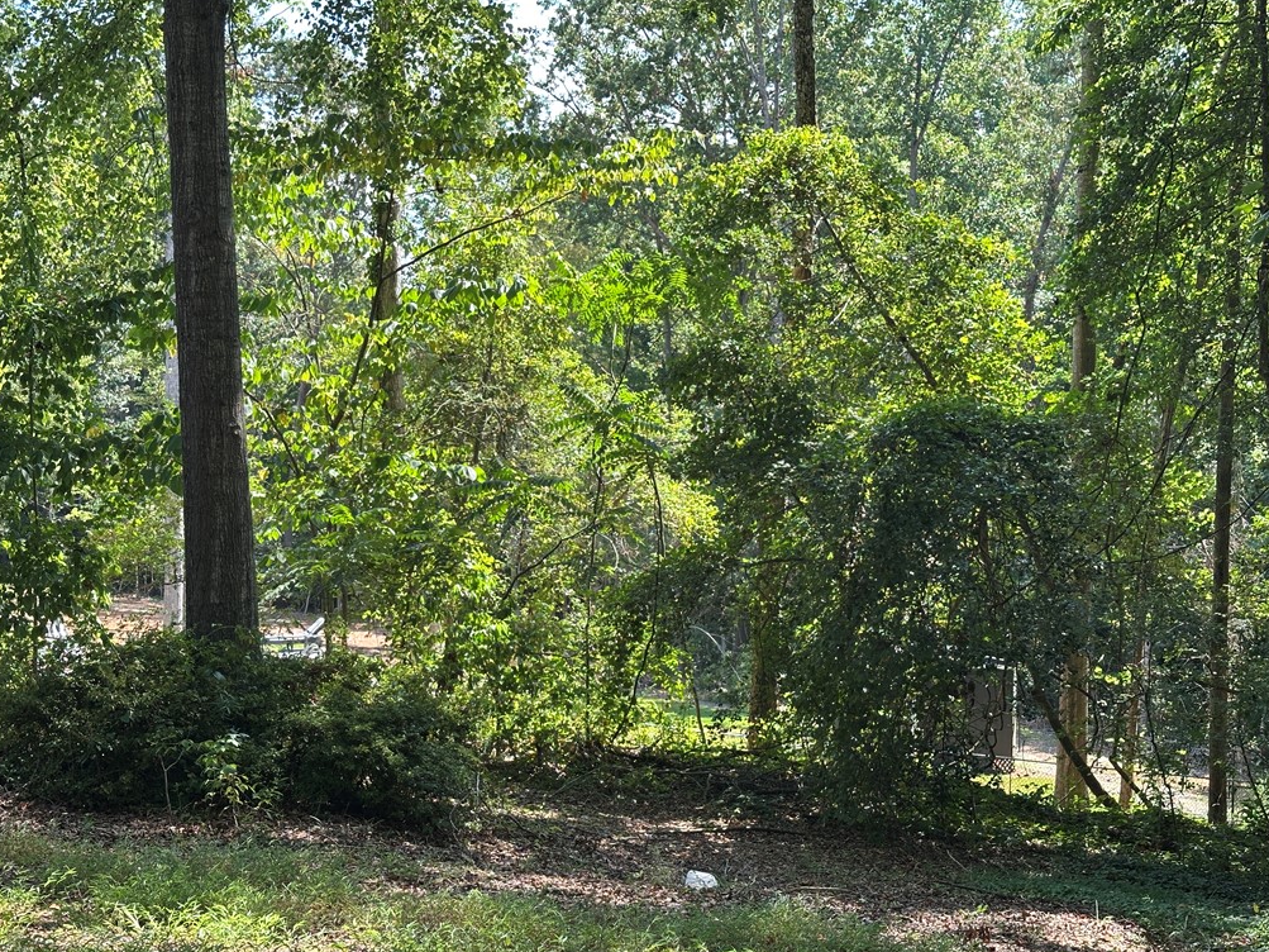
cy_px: 479
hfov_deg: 38.9
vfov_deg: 29.7
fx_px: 1796
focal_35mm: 49
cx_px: 635
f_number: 1.78
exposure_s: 1/317
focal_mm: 6.86
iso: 64
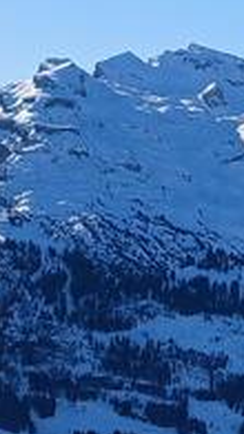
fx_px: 1717
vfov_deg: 14.3
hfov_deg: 8.0
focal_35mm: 149
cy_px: 351
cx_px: 342
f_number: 1.8
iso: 20
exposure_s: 1/1127
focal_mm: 3.98
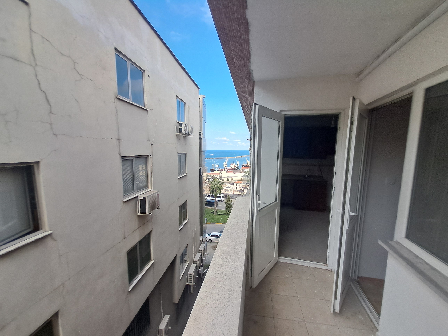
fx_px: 168
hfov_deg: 106.2
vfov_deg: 89.9
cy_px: 168
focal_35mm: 13
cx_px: 224
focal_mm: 1.13
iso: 50
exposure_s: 1/730
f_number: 2.2
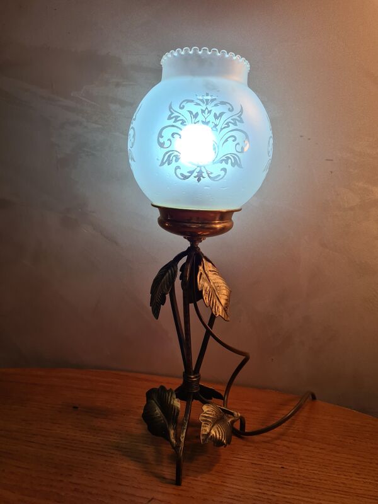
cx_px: 189
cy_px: 252
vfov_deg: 67.3
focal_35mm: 26
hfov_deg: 53.1
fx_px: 379
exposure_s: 1/100
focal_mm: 5.4
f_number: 1.8
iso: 80
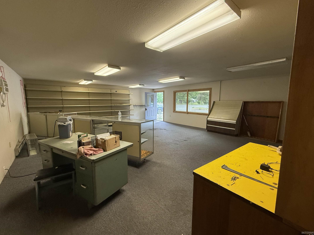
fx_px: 136
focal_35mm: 15
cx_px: 159
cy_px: 118
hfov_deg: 98.2
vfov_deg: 81.7
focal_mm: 2.22
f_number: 2.2
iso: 320
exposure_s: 1/120
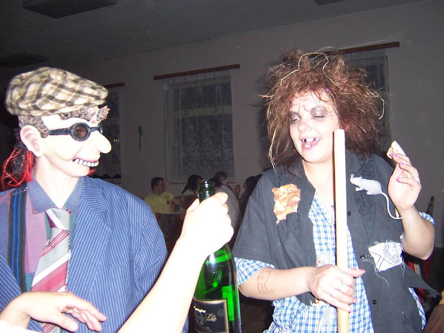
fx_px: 423
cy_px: 166
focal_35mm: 33
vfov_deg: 42.9
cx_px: 222
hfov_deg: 55.4
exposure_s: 1/60
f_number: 2.8
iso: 140
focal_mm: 5.5
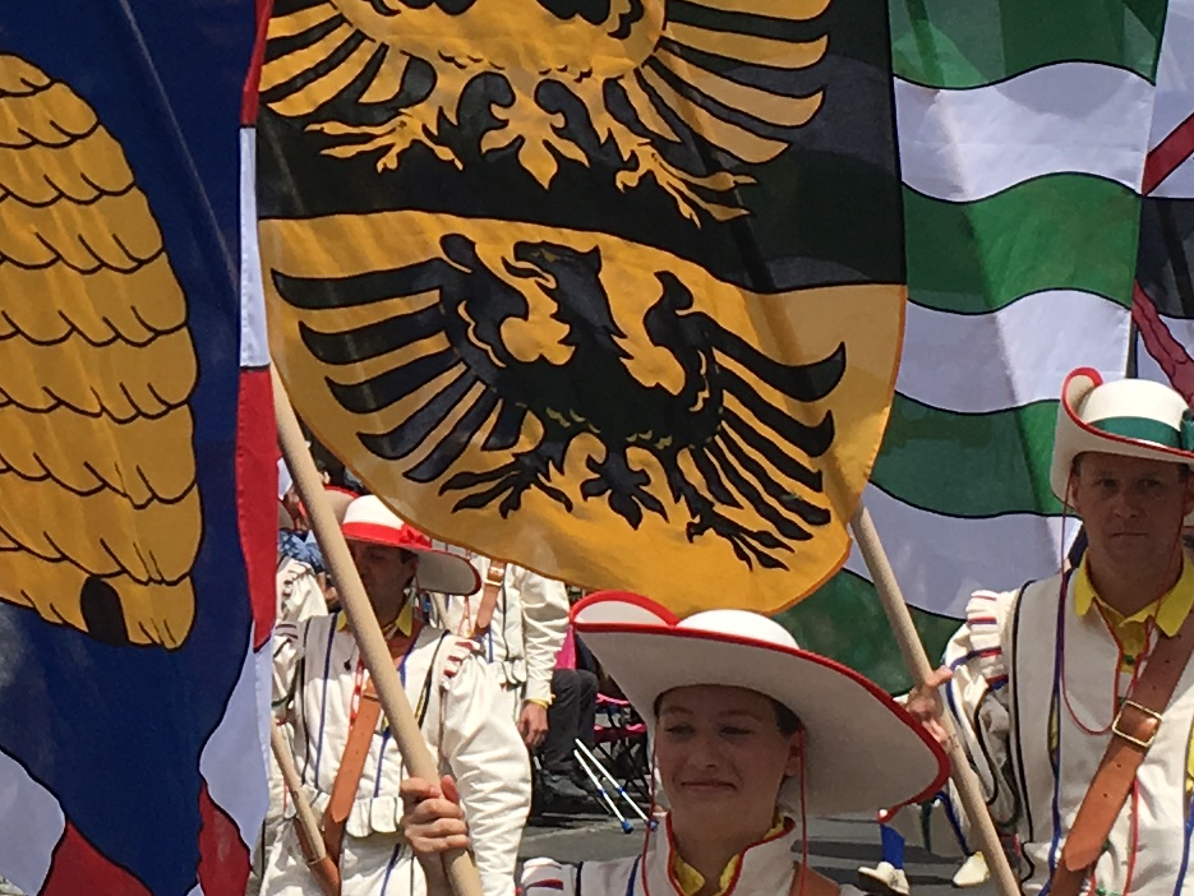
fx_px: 4313
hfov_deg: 15.6
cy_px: 165
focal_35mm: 125
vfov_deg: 11.8
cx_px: 112
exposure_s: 1/2079
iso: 25
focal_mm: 4.15
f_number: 2.2
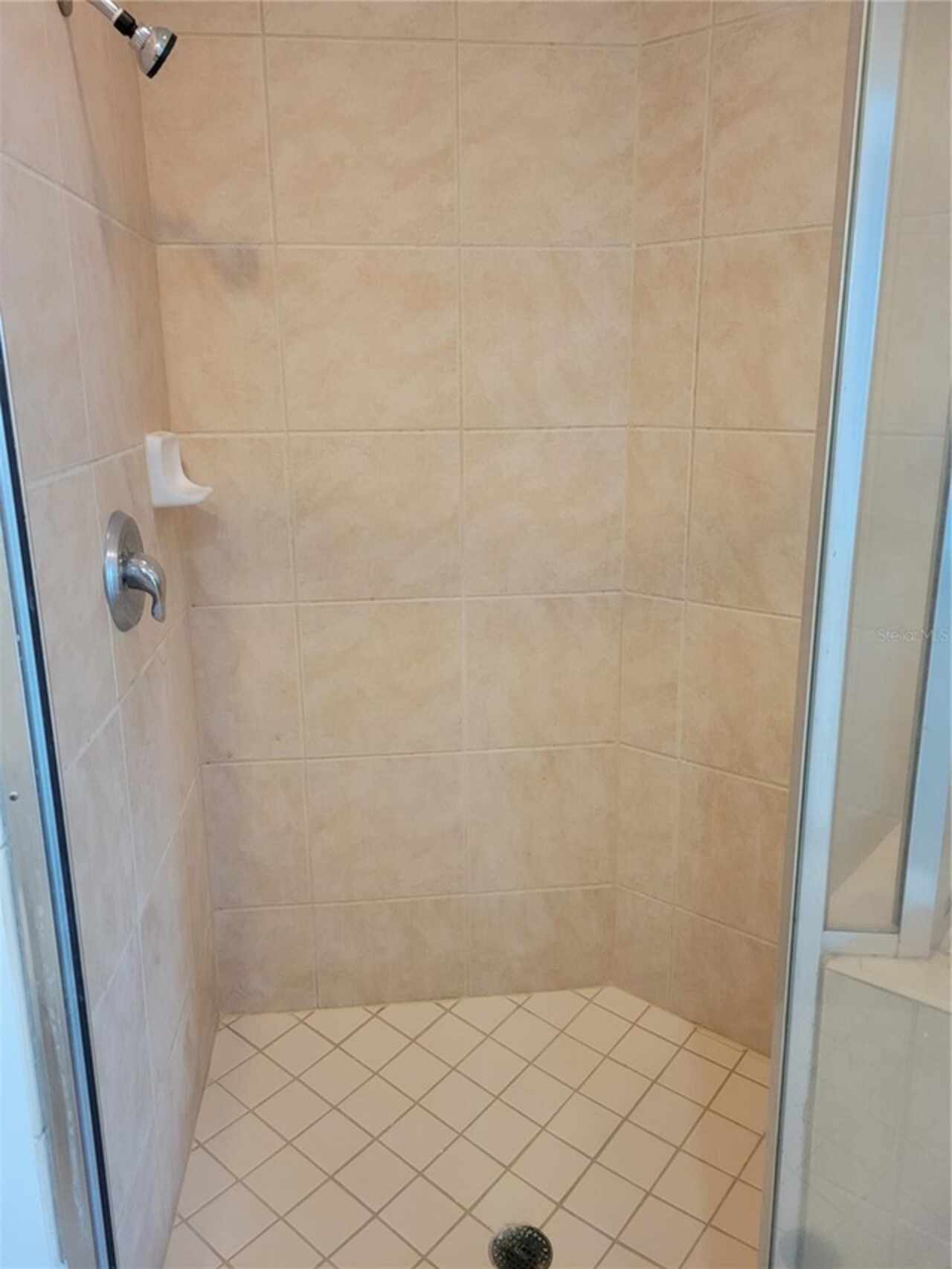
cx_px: 476
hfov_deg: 53.1
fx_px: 953
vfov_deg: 67.3
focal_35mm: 26
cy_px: 634
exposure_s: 1/120
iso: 320
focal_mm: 5.4
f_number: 1.8
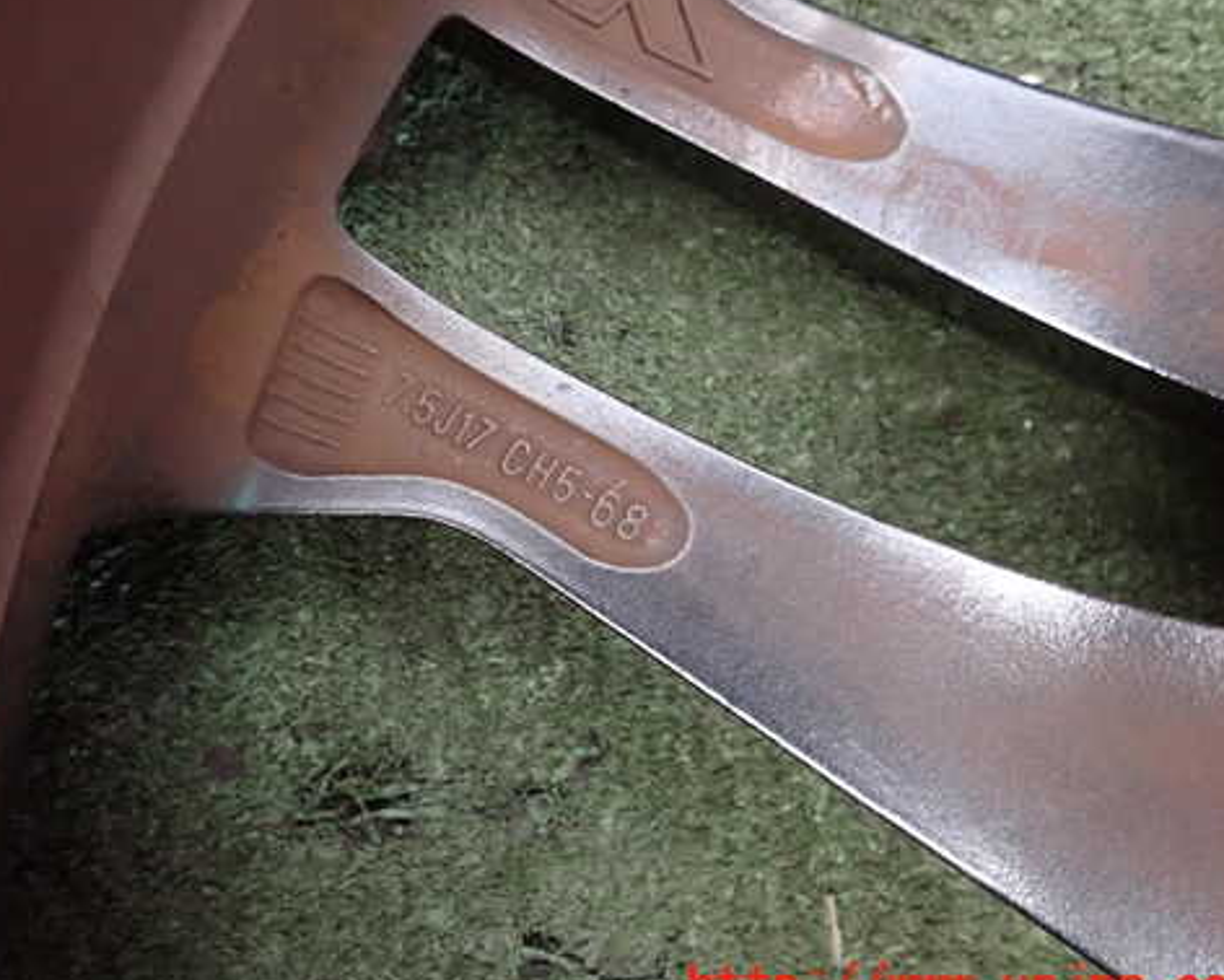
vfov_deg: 47.1
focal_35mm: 31
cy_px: 438
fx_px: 1123
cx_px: 495
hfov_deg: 56.8
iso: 800
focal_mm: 4.5
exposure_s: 1/25
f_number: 2
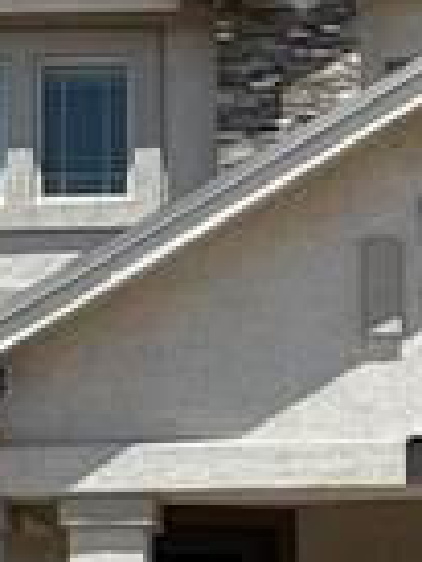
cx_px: 307
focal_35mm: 98
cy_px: 476
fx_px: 1590
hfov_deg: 15.1
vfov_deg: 19.7
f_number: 2.2
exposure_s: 1/2611
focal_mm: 2.22
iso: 50
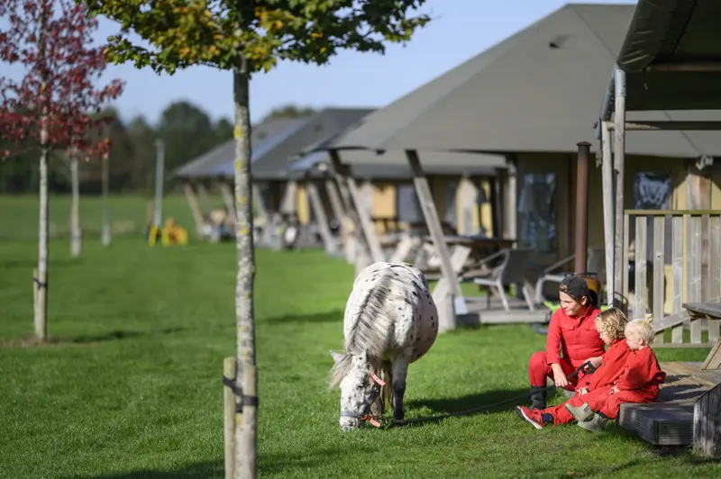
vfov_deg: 10.1
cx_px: 360
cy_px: 240
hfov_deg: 15.2
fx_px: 2701
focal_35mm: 135
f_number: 1.8
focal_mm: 135
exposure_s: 1/5000
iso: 50
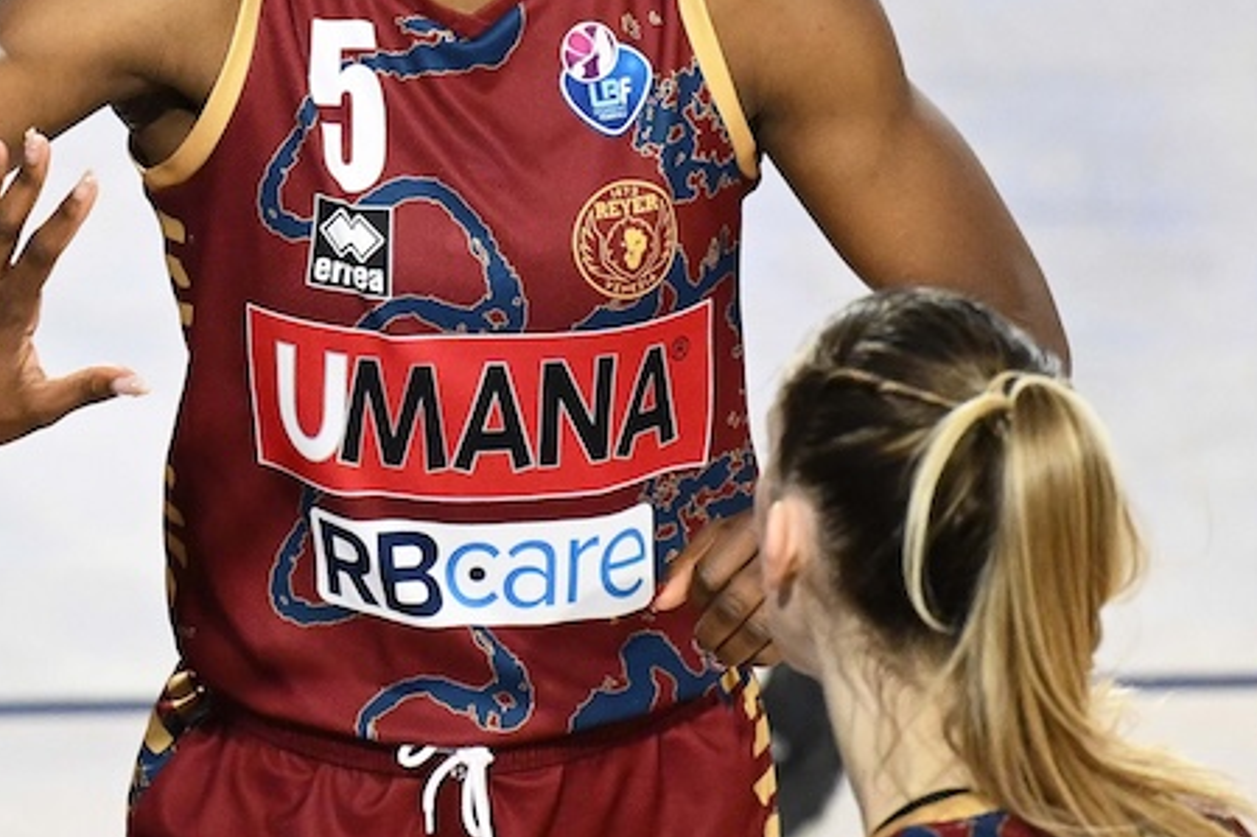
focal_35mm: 642
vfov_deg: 2.1
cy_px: 523
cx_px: 448
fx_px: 22407
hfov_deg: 3.2
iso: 2500
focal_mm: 200
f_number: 2.8
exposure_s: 1/1250
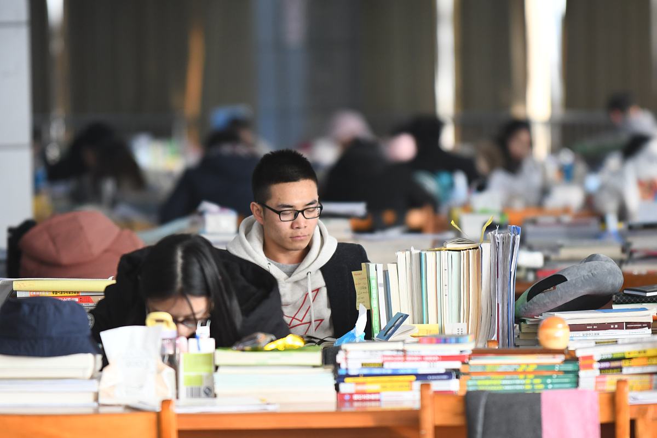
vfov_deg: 4.6
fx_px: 5475
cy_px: 219
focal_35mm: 300
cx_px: 328
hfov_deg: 6.9
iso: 800
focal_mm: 200
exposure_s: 1/400
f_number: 2.8
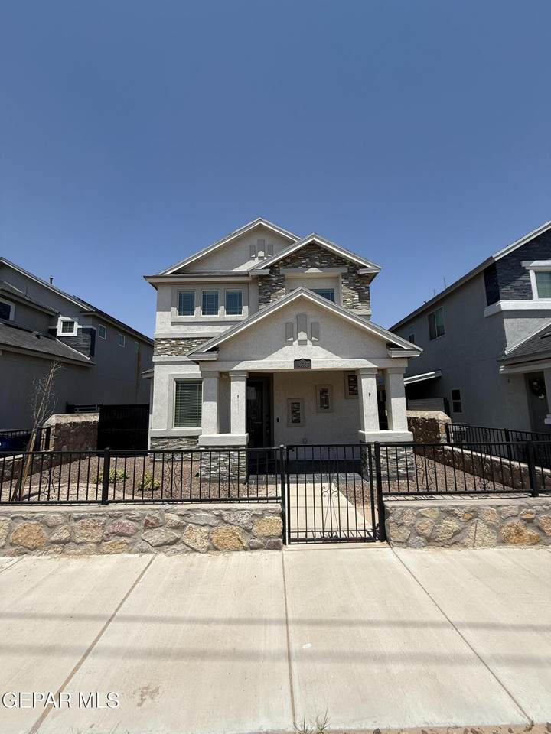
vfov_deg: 102.1
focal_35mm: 14
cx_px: 276
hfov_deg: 85.7
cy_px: 367
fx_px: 297
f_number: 2.2
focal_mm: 2.22
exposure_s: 1/2611
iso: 50
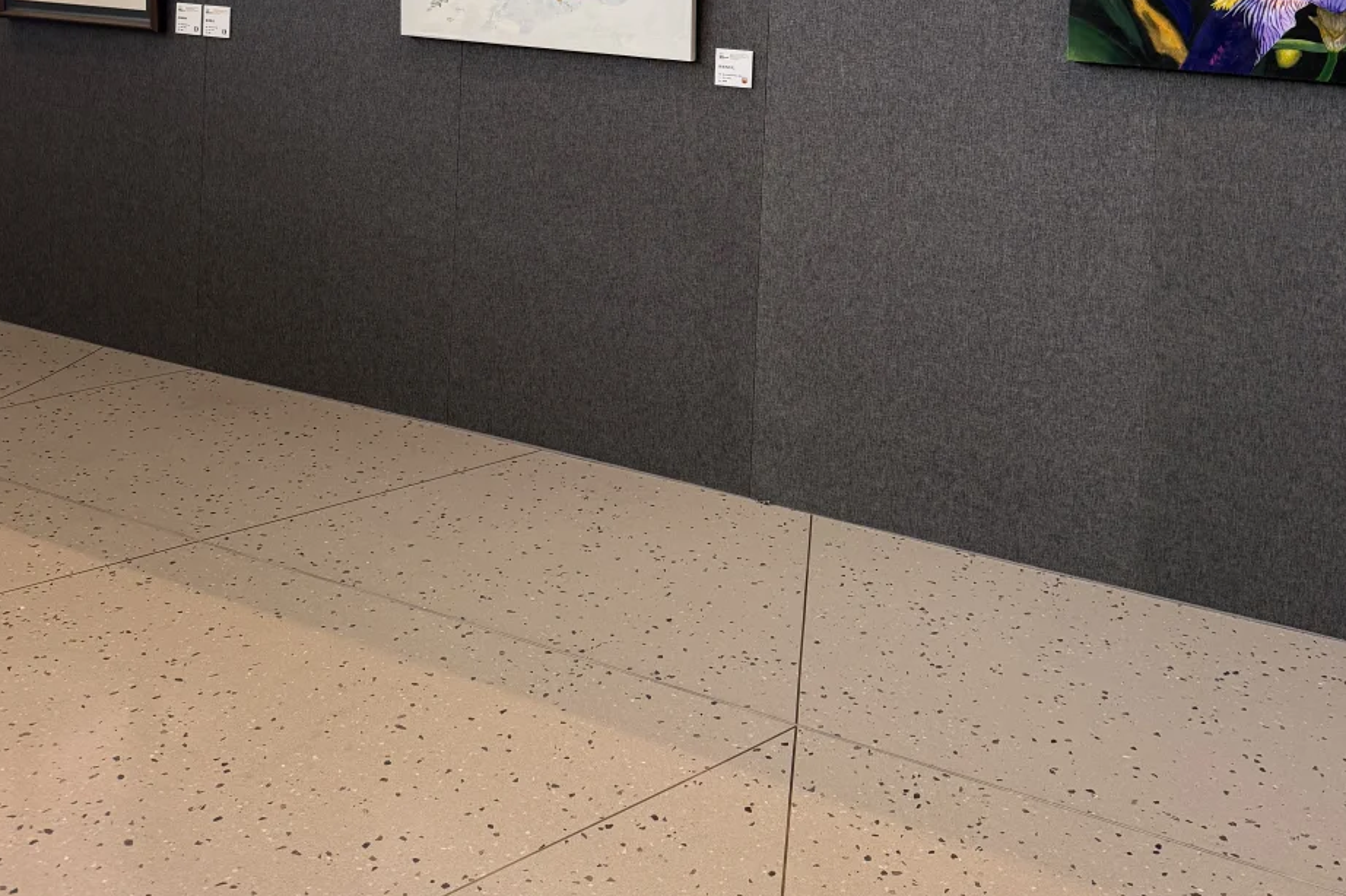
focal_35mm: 39
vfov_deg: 31.3
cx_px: 707
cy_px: -29
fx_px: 1458
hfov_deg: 49.5
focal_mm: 6.76
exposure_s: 1/228
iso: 125
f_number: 1.78
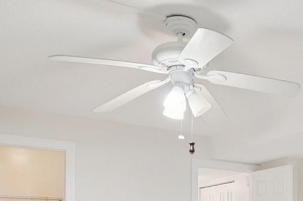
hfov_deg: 39.2
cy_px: 249
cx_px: 294
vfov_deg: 26.2
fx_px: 379
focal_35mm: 45
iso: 640
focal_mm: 10
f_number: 8
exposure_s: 1/30
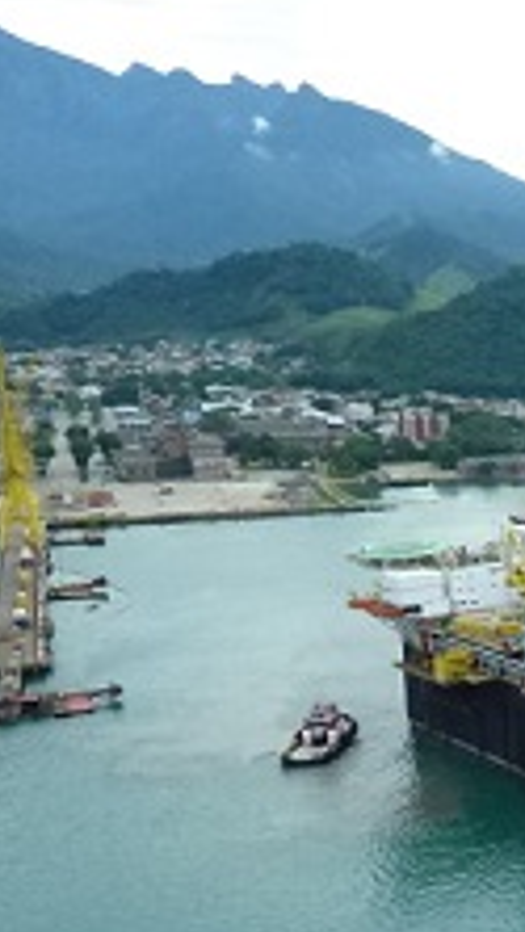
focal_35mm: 59
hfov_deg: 16.0
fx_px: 1459
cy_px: 613
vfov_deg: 35.1
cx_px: 1046
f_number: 2.8
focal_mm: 3.61
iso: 800
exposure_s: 1/200
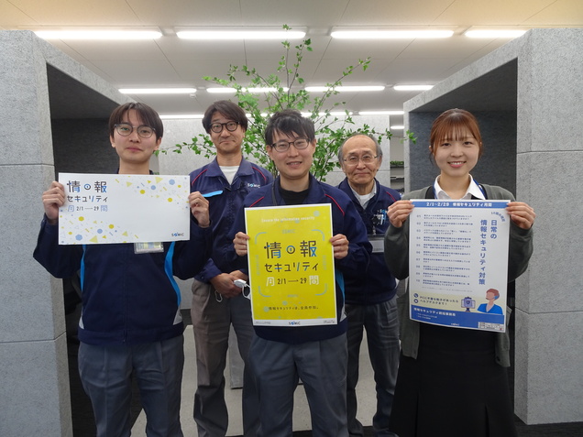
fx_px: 404
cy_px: 218
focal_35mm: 24
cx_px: 292
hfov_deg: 71.6
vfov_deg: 56.8
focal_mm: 4.1
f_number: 3.5
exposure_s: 1/30
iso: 125
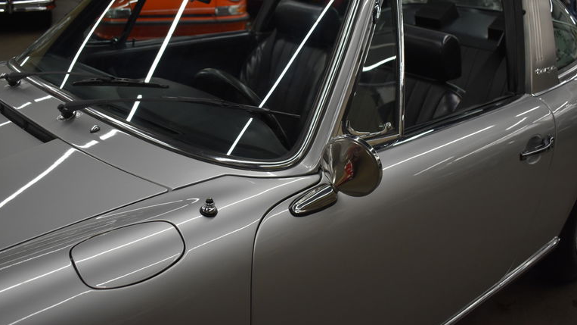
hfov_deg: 51.0
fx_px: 605
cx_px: 287
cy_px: 139
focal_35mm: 40
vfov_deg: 30.0
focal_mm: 25
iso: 800
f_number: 4
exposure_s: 1/200
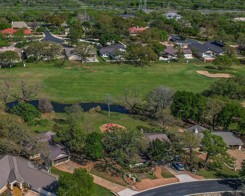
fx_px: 341
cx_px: 13
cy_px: 72
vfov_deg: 31.9
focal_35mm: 47
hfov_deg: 36.4
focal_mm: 8.38
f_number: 2.8
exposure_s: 1/3200
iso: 110
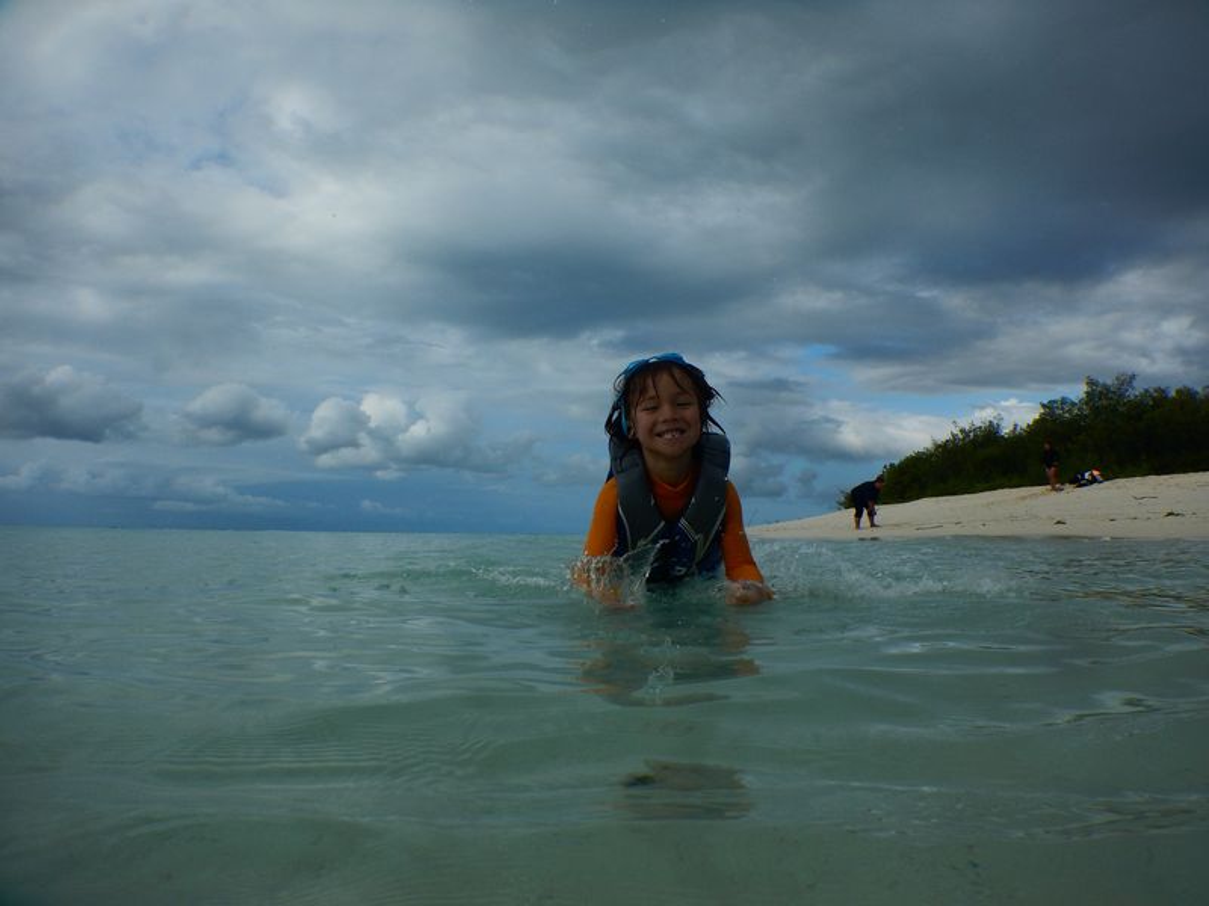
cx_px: 604
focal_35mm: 24
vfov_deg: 56.8
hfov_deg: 71.6
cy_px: 453
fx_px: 838
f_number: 8.2
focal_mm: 4.3
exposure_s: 1/400
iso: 125
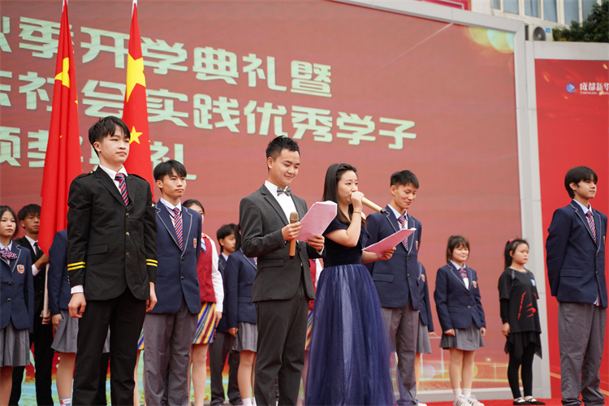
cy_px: 203
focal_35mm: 75
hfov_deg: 27.0
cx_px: 304
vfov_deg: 18.2
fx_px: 1269
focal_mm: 75
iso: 160
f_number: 3.2
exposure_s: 1/800
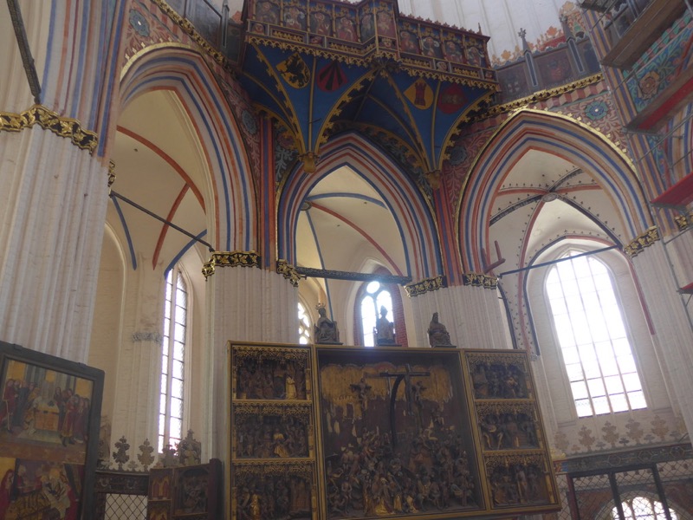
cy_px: 260
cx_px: 346
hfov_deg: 61.7
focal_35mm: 29
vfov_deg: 48.2
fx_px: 581
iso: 160
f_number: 2
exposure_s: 1/60
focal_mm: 6
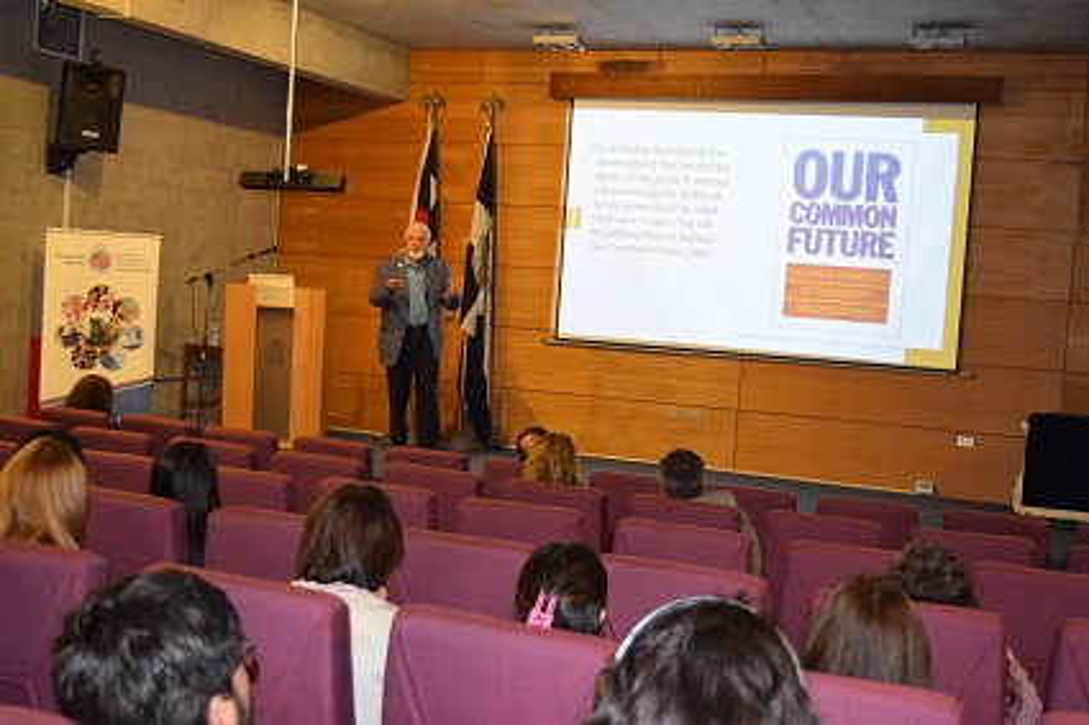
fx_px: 1451
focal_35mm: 48
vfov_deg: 28.1
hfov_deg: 41.1
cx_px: 544
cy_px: 362
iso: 1250
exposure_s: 1/60
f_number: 4.5
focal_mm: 32
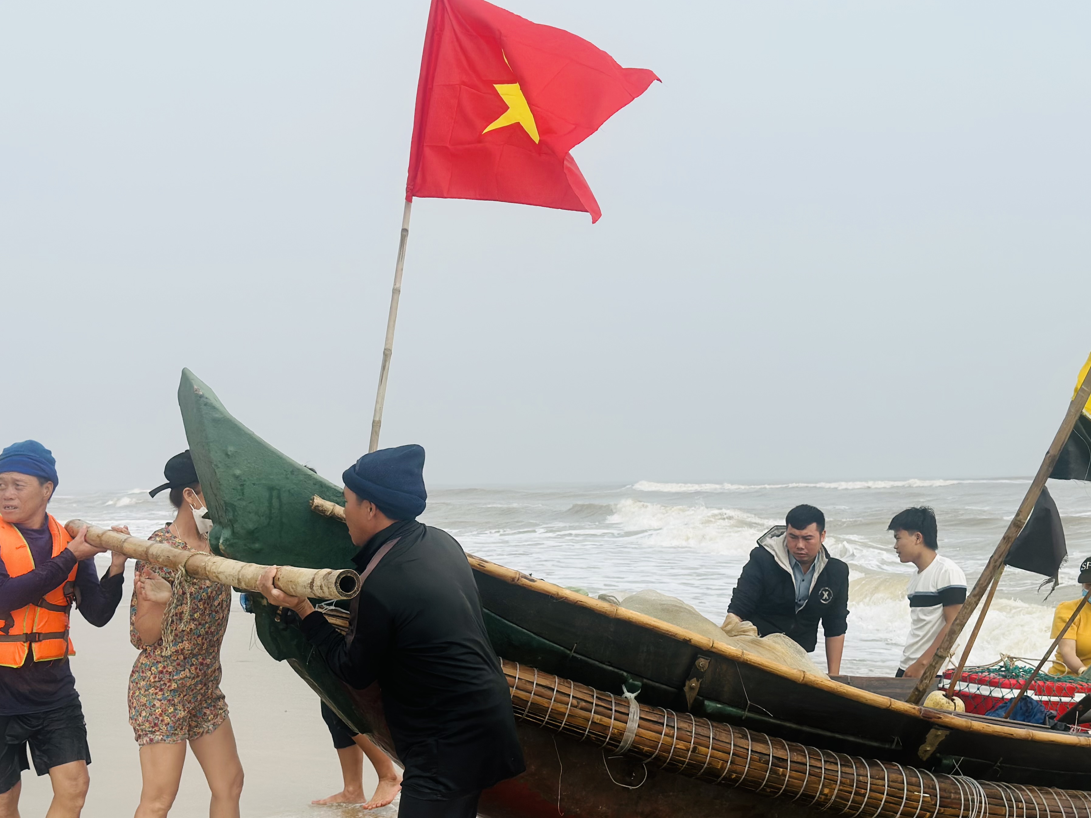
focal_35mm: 54
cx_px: 487
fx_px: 1702
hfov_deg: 35.5
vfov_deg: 27.0
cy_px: 451
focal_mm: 6.86
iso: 64
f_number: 1.78
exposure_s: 1/4367
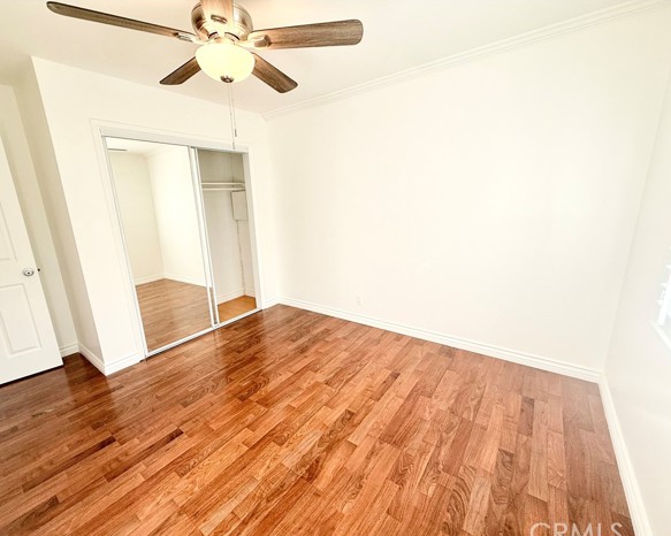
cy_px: 274
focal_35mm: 15
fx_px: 298
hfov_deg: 96.7
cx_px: 313
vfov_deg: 84.0
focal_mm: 2.22
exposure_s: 1/120
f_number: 2.2
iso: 64
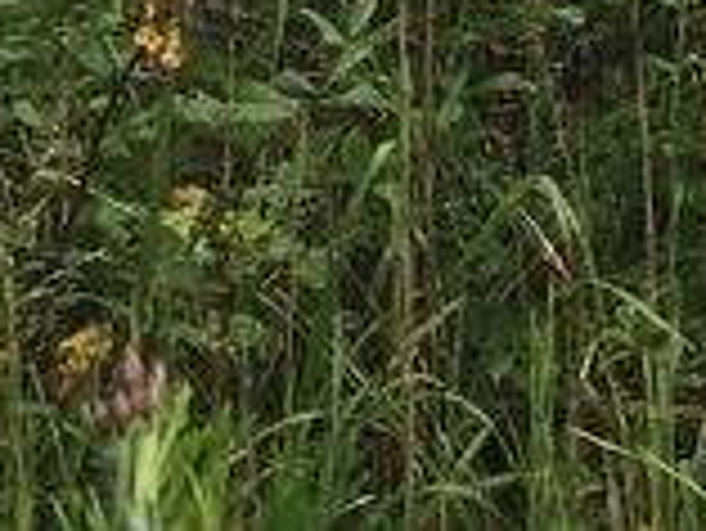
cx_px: 1522
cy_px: -770
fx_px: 2919
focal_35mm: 143
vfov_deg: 9.2
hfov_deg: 11.9
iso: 32
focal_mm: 4.15
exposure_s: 1/1014
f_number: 2.2
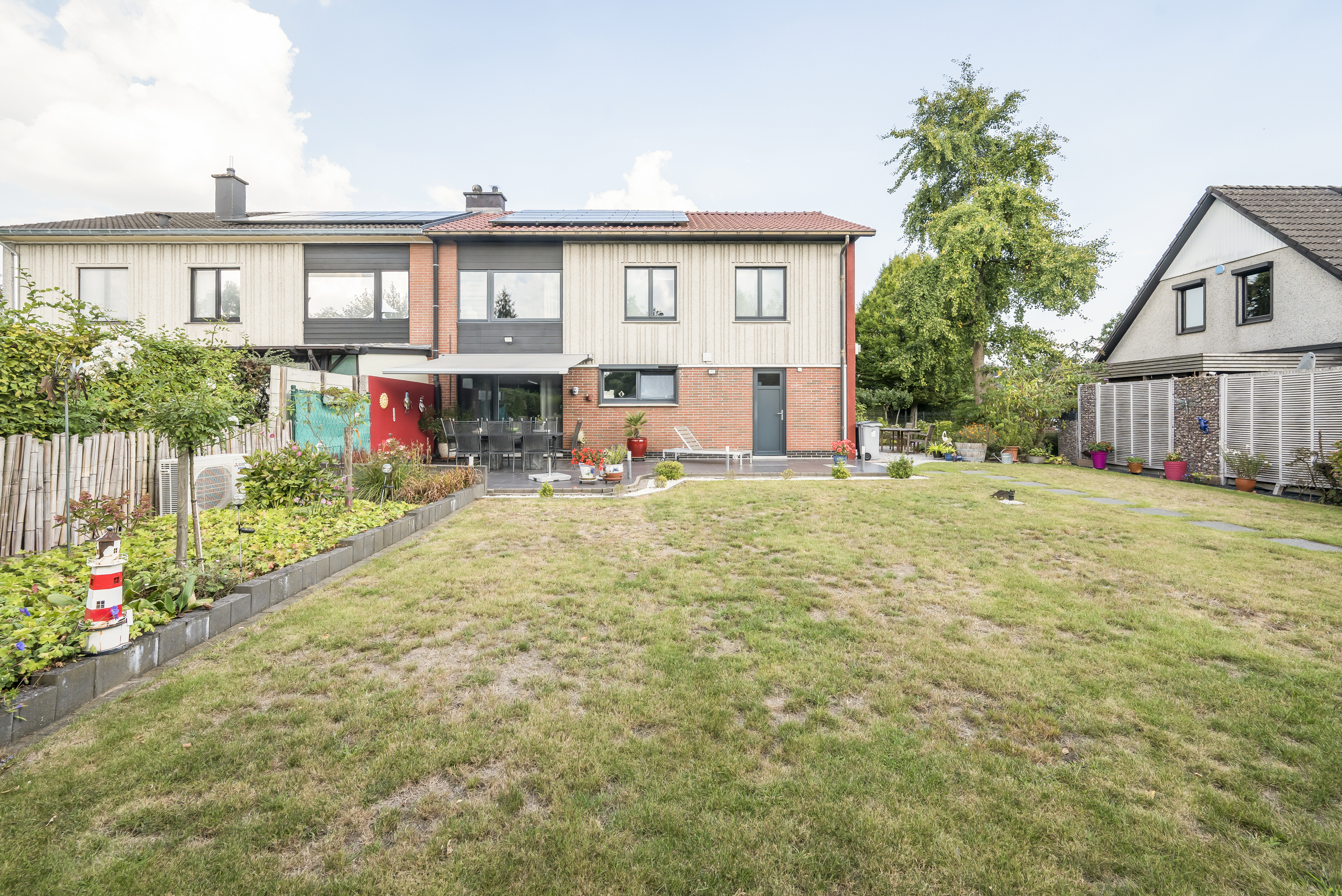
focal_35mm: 14
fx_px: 522
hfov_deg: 104.2
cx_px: 671
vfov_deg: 81.3
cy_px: 448
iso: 250
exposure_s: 1/250
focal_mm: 14
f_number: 8
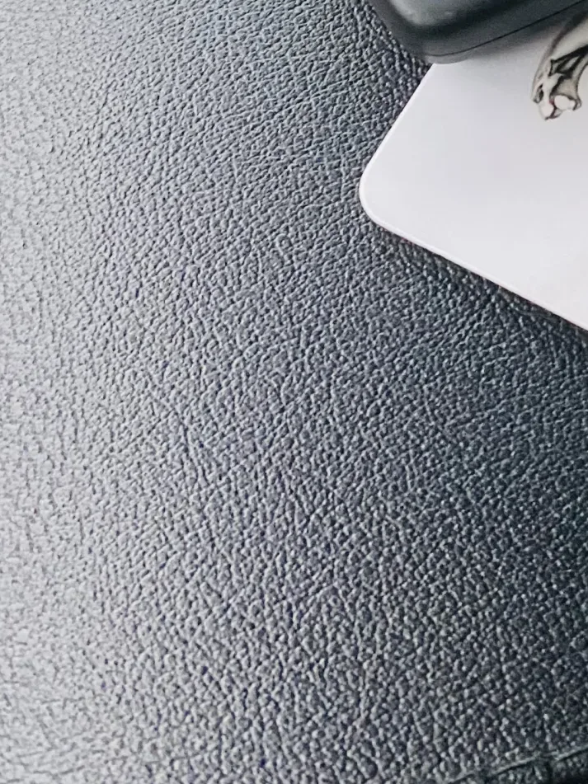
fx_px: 1586
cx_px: 699
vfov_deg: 25.4
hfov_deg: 19.8
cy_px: -112
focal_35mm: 70
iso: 640
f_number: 1.8
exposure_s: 1/33
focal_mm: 4.25
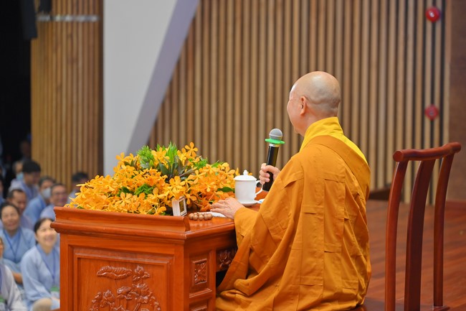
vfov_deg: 11.4
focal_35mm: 120
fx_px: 1553
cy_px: 156
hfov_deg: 17.1
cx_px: 233
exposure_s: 1/125
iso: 1250
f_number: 4
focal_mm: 120
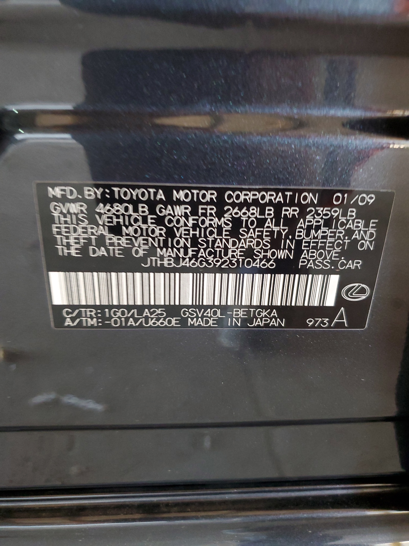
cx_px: 204
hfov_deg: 53.1
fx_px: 410
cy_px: 273
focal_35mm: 26
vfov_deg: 67.3
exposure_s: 1/17
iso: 291
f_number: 1.5
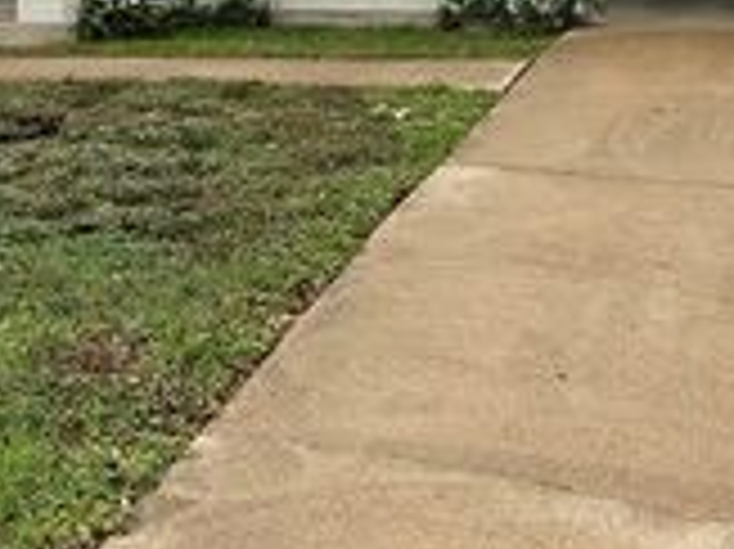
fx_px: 1695
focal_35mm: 80
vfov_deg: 16.9
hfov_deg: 24.4
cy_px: -241
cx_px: 365
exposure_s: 1/427
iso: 50
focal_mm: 5.7
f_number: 1.5
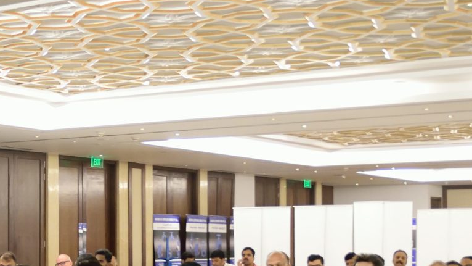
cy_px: 222
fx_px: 1051
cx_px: -44
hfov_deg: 23.7
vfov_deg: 14.3
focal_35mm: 84
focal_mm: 16
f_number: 2.8
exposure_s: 1/40
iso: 800
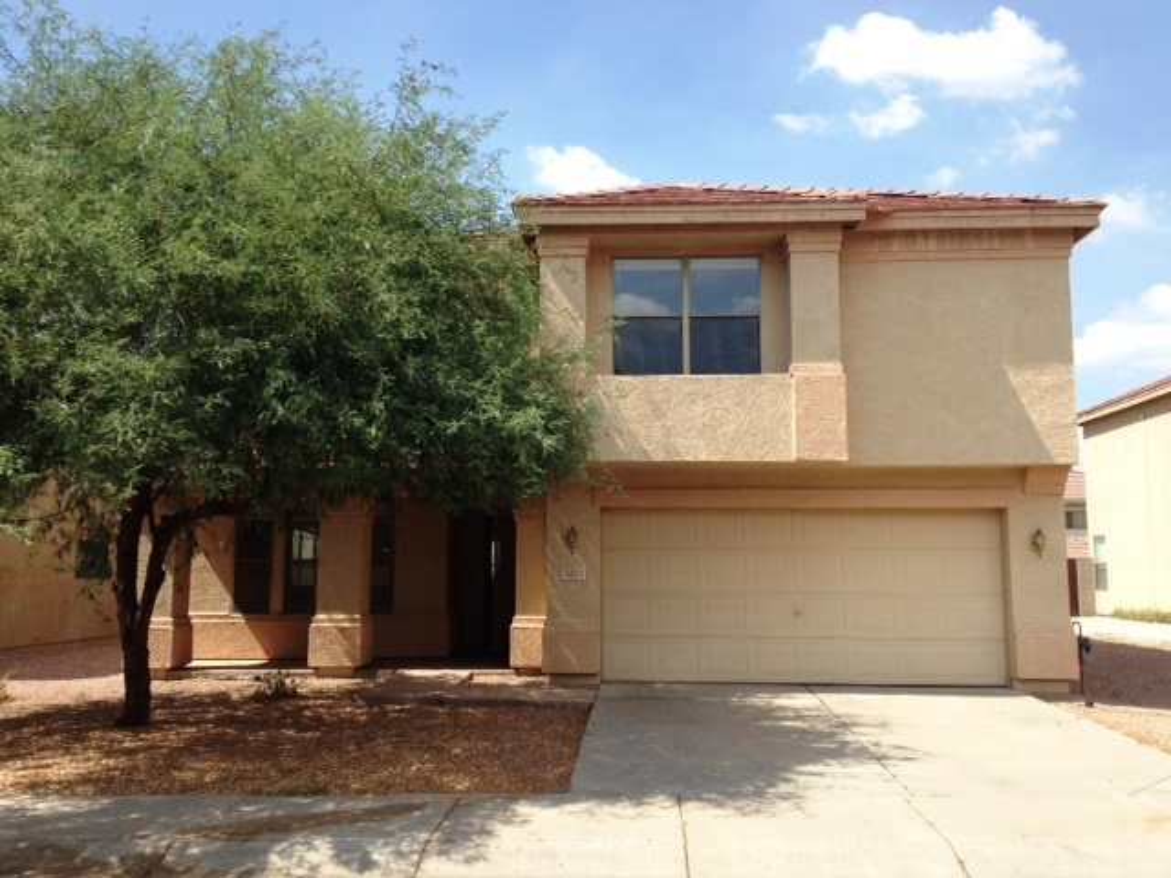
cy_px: 439
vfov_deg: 40.7
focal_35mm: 35
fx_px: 1184
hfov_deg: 52.6
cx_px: 586
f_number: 2.4
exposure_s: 1/1314
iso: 50
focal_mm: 4.28
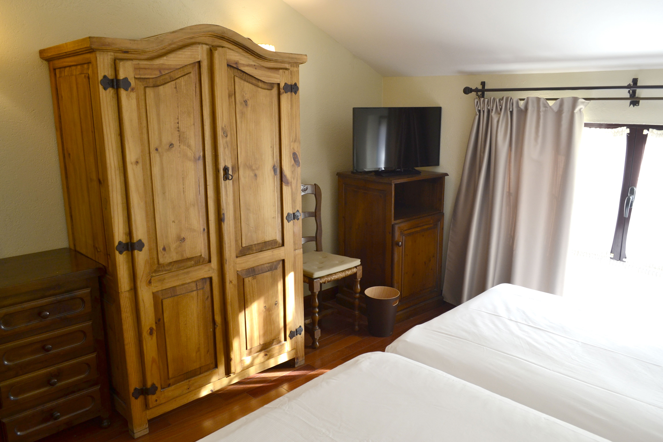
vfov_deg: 47.9
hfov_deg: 67.4
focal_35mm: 27
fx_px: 497
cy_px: 221
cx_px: 332
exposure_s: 1/25
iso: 400
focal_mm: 18
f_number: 7.1
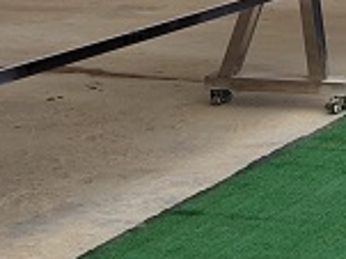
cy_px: -264
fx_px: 1218
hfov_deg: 13.2
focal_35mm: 122
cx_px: 758
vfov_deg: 11.0
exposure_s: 1/327
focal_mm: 5.52
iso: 100
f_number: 1.9
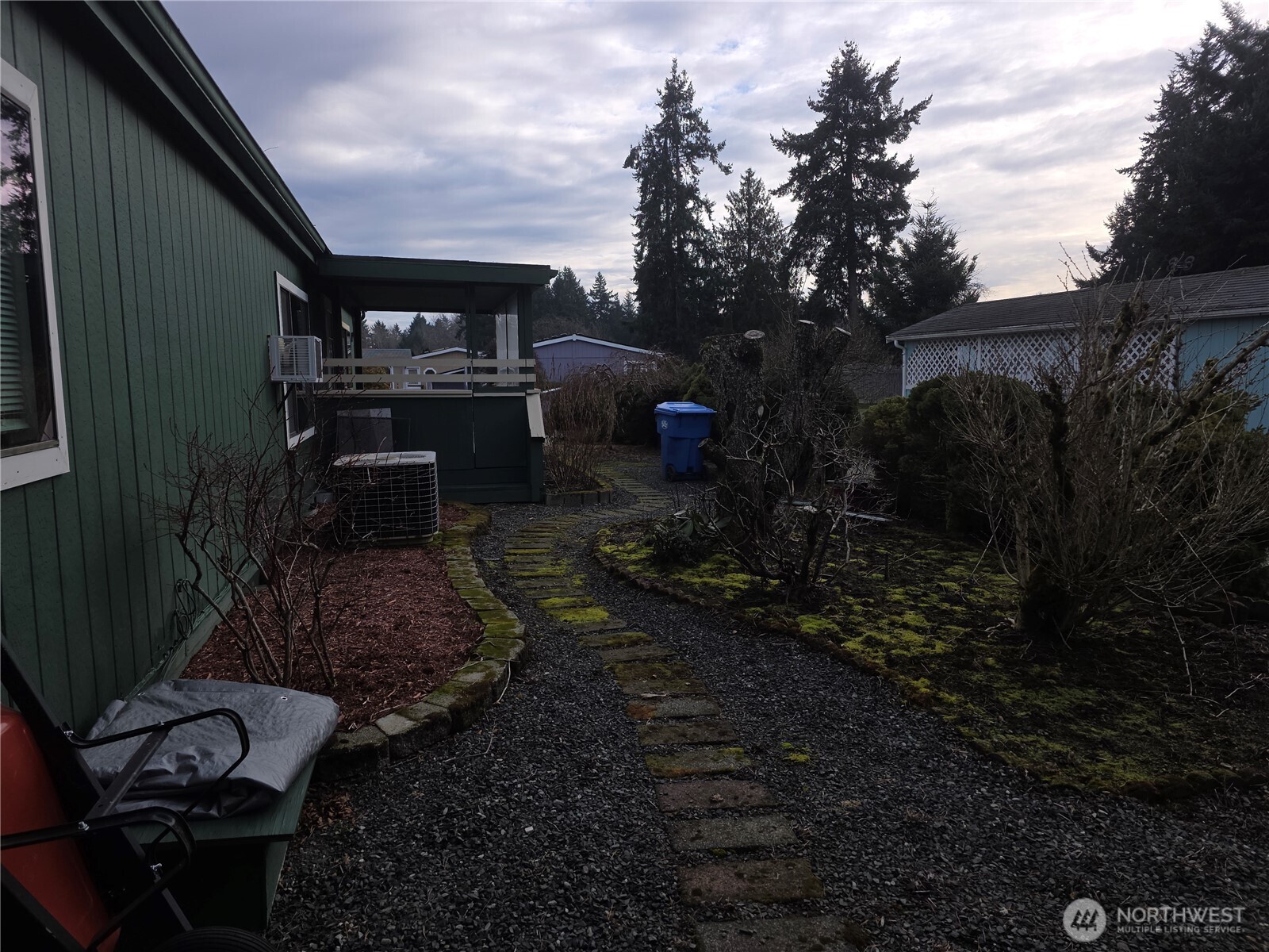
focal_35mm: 23
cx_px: 634
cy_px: 476
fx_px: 843
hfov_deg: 73.9
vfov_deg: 58.9
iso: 12
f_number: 1.7
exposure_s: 1/679
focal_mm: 6.3
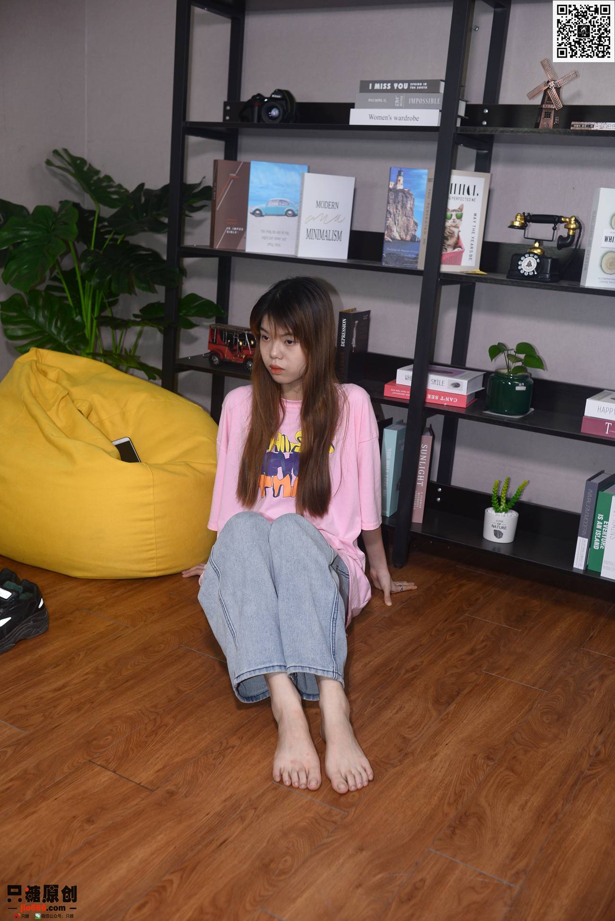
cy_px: 460
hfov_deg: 37.9
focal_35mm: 35
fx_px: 896
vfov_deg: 54.4
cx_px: 308
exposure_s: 1/160
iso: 500
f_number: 5
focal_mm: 35
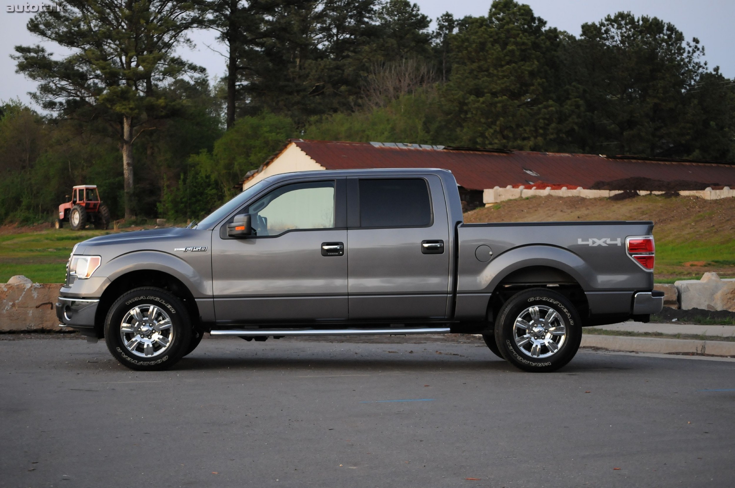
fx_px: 1682
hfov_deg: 24.6
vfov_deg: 16.5
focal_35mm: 82
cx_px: 368
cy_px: 244
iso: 800
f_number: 4
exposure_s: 1/15
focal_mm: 55
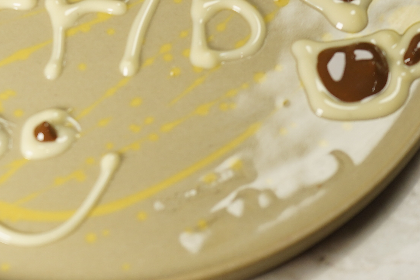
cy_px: -59
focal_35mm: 162
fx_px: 1890
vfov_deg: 8.4
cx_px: 32
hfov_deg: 12.6
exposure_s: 1/320
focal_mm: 60
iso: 640
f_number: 5
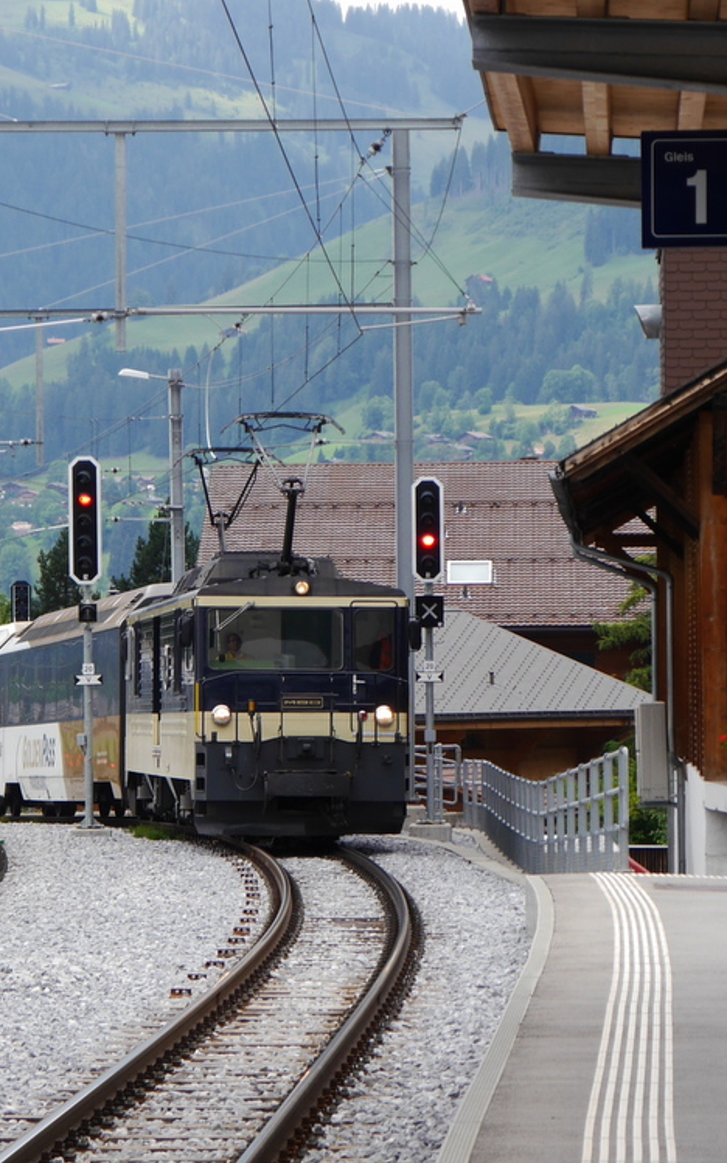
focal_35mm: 119
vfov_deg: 17.5
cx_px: 121
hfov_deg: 11.0
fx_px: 3773
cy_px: 581
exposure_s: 1/160
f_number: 6.3
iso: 160
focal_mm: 42
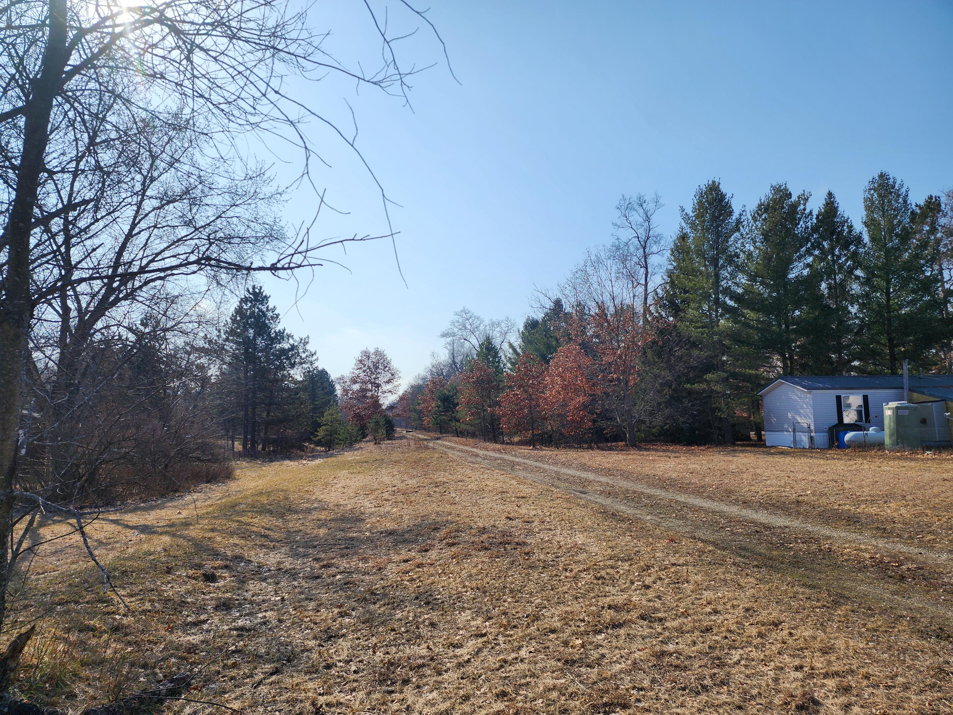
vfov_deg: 58.9
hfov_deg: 73.9
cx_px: 476
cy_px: 358
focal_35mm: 23
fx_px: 633
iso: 12
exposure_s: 1/1859
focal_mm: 6.4
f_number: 1.8
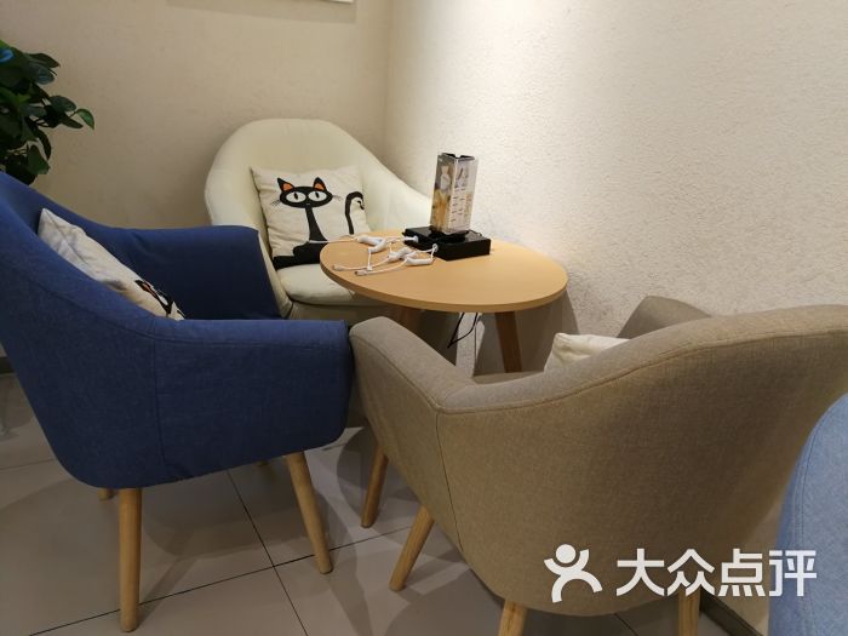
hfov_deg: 65.3
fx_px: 661
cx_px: 424
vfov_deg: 51.4
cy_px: 318
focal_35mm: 27
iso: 160
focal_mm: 3.95
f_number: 1.8
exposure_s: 1/50
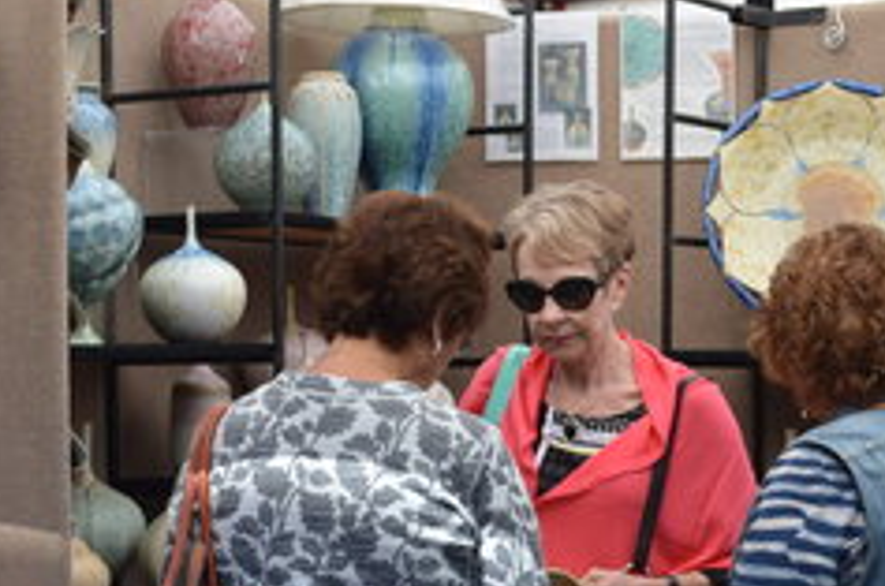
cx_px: 605
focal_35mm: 95
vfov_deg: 14.2
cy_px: 511
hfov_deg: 21.4
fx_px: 2331
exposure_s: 1/125
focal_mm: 30
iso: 100
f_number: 5.6
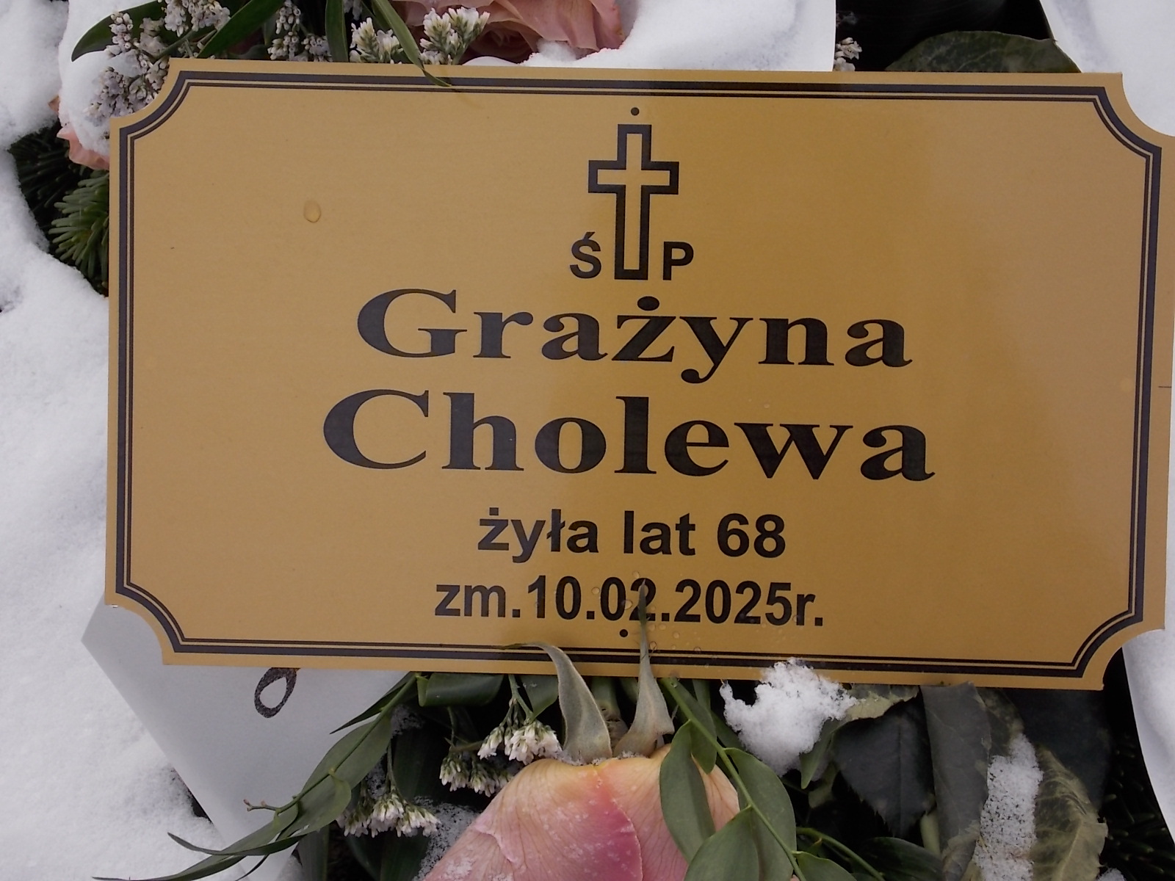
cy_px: 440
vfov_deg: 18.9
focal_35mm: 78
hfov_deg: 25.0
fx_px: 2648
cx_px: 588
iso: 80
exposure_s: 1/320
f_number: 4.3
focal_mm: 13.9
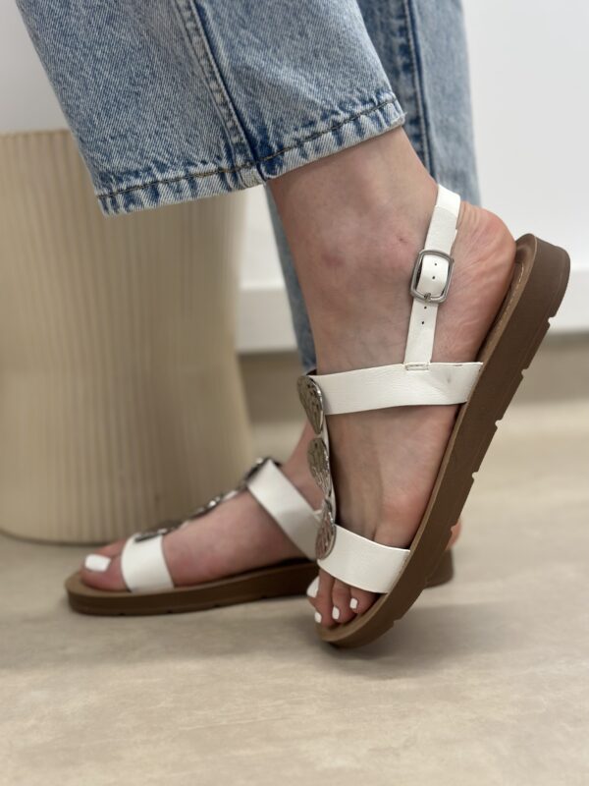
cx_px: 294
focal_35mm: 48
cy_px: 393
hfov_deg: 30.3
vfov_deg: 39.7
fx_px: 1089
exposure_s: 1/100
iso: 200
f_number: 1.78
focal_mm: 6.86
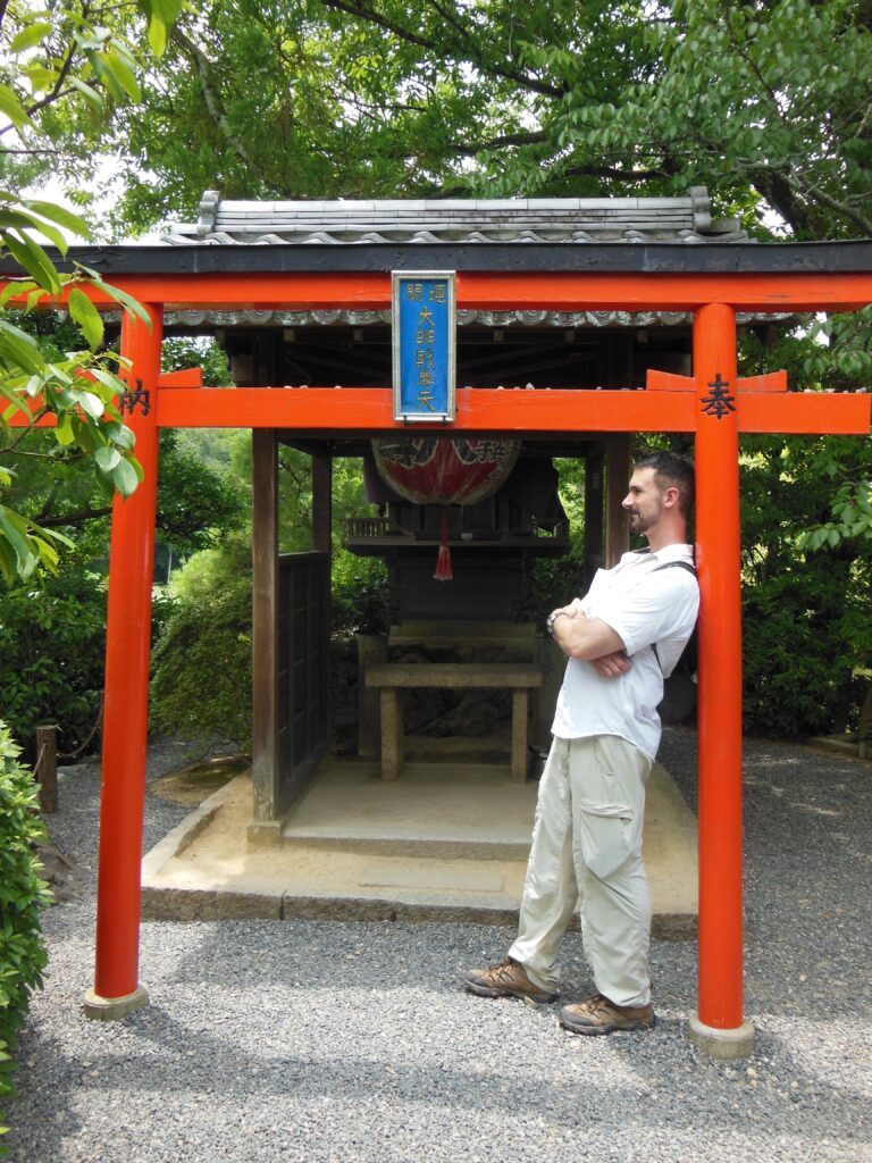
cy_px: 582
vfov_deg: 54.0
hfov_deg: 41.8
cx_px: 436
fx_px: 1142
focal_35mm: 34
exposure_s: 1/160
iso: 125
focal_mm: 6
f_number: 3.9
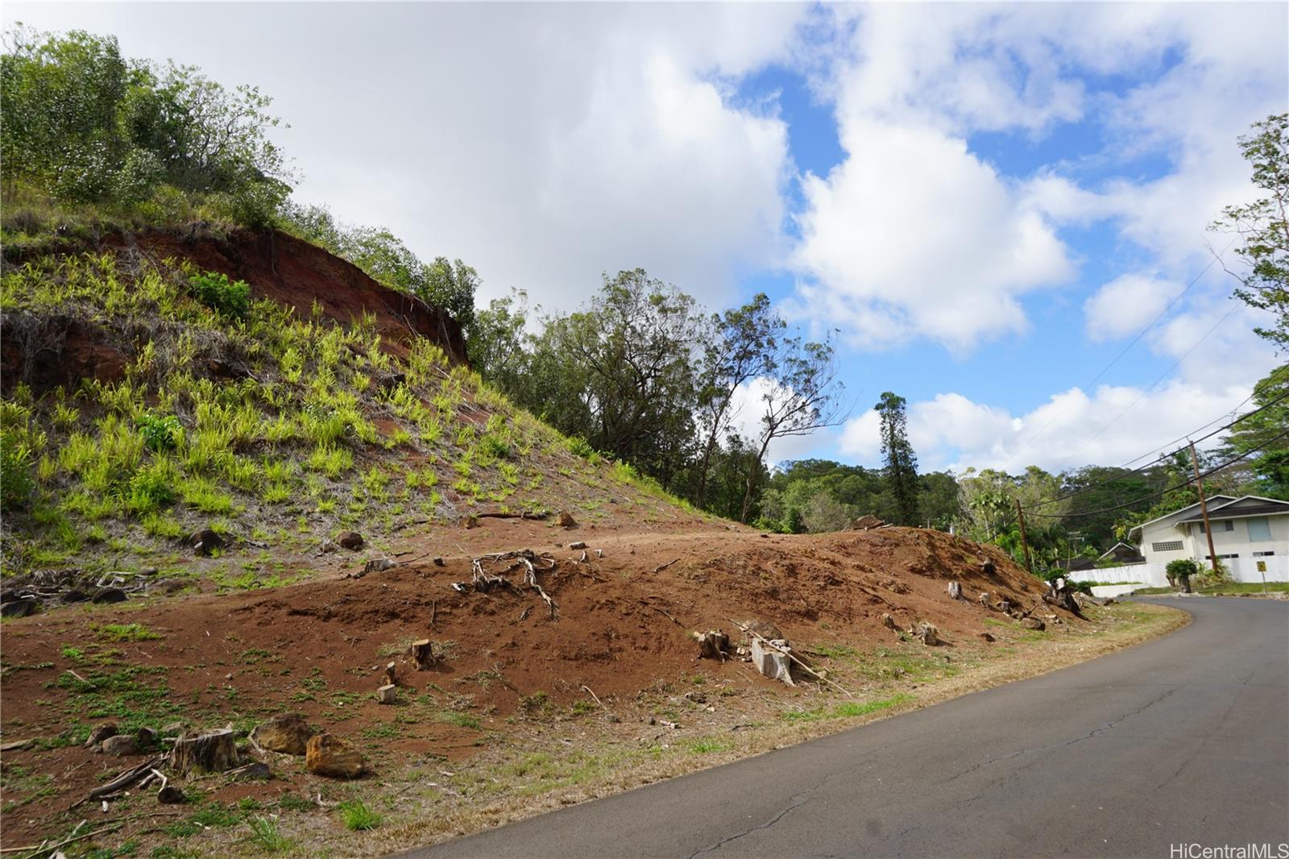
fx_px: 859
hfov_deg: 73.8
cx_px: 644
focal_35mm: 24
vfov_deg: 53.1
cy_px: 430
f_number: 10
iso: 100
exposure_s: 1/100
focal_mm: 16
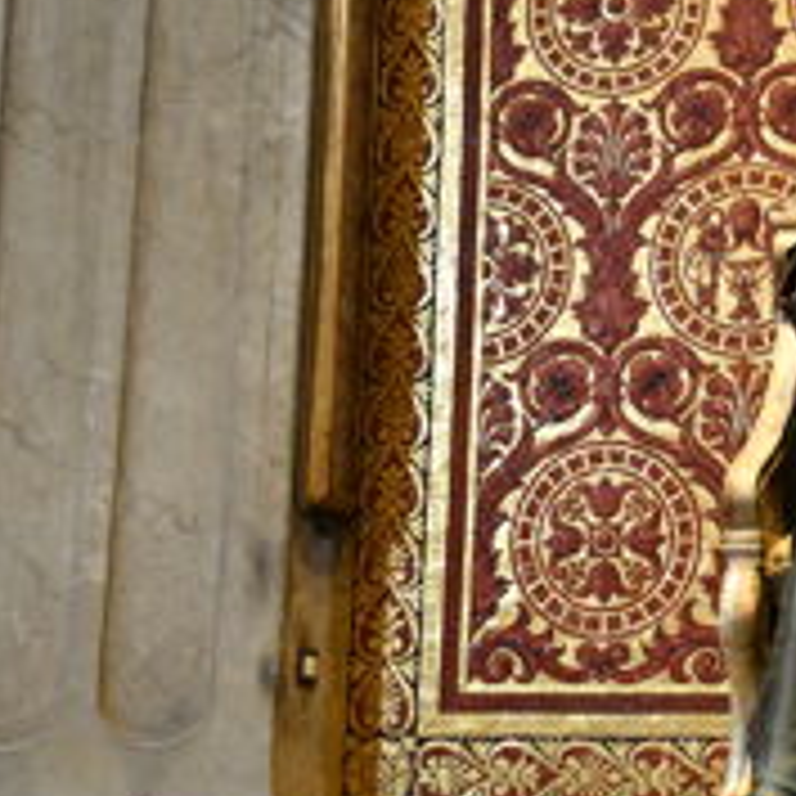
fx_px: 1951
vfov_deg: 23.0
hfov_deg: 22.1
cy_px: 349
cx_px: 809
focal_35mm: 75
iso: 2500
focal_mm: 26
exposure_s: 1/80
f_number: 3.8
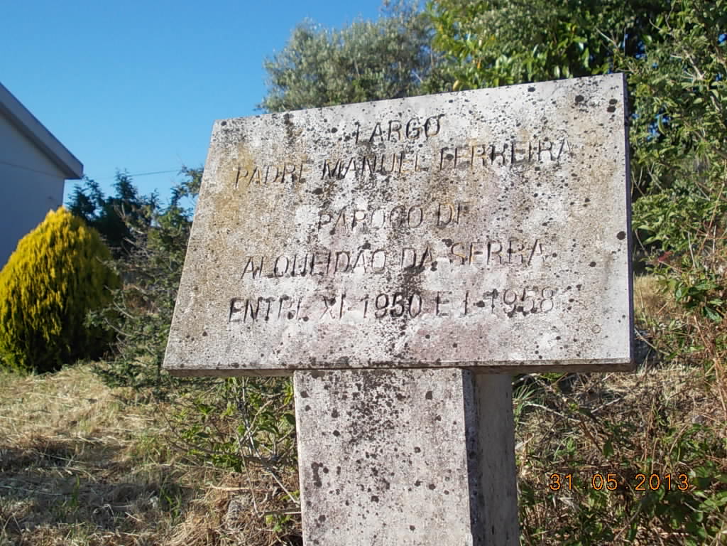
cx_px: 364
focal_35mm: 43
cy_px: 273
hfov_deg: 43.9
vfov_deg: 33.6
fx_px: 903
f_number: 6.5
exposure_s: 1/160
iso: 80
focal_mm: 6.1
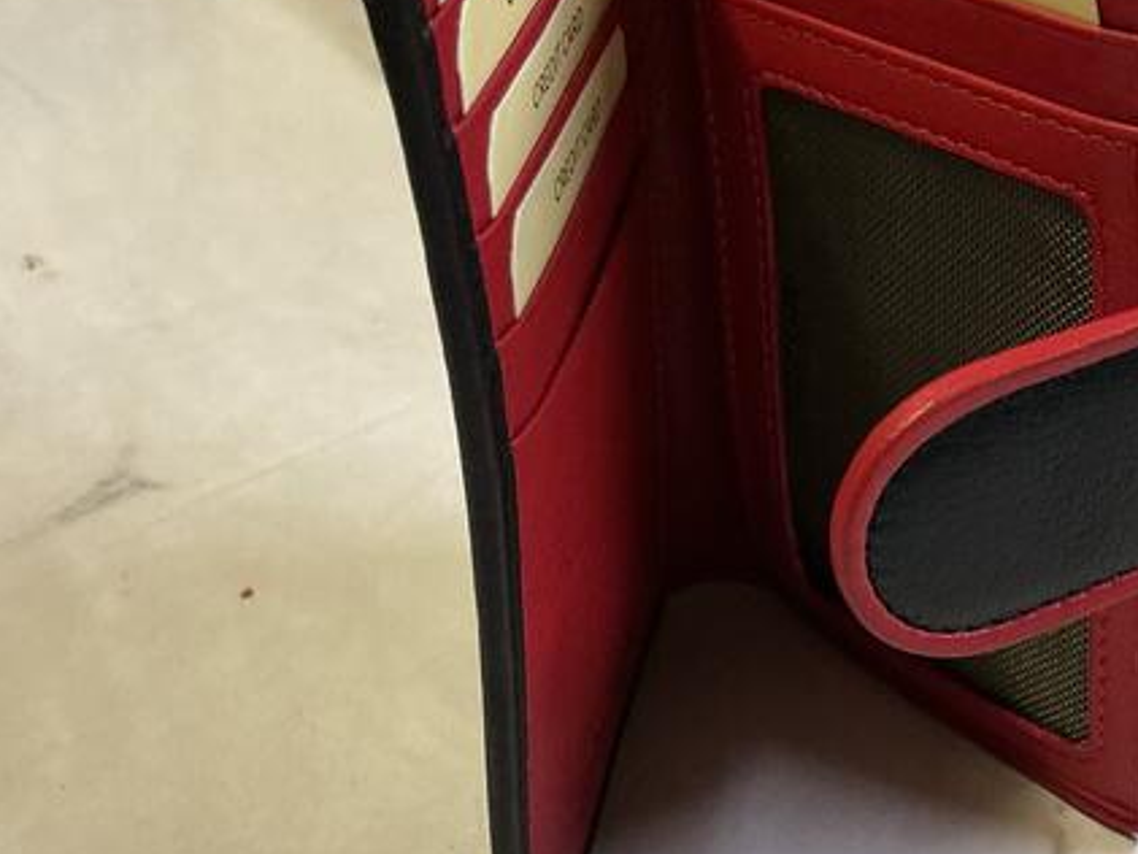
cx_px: 849
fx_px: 2039
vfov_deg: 23.6
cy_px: 309
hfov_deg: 30.7
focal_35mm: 62
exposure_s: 1/50
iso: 160
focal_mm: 3
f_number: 1.8
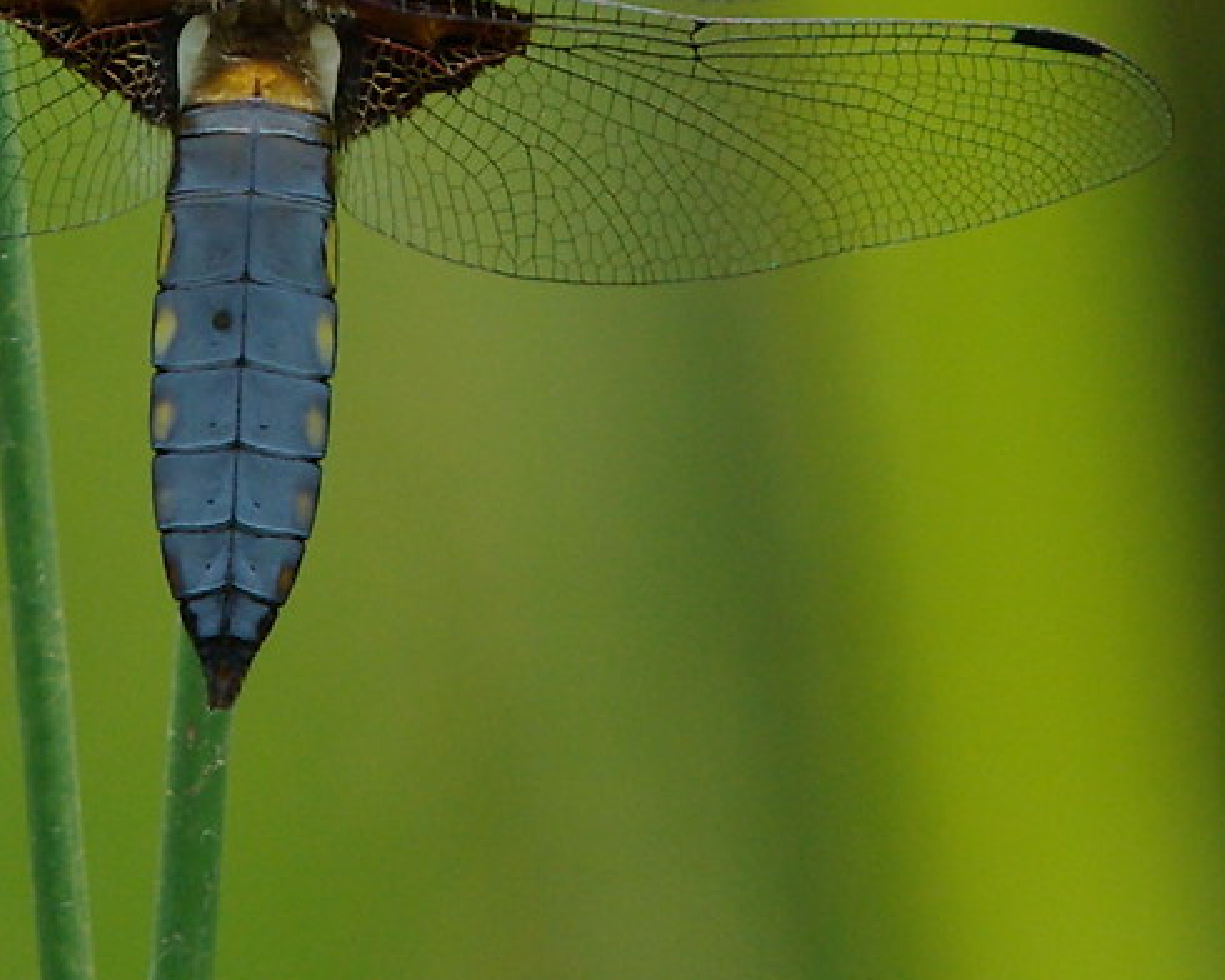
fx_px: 75121
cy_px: -55
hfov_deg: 0.9
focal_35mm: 2072
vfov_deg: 0.7
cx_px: 500
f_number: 5.6
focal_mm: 300
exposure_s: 1/750
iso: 400
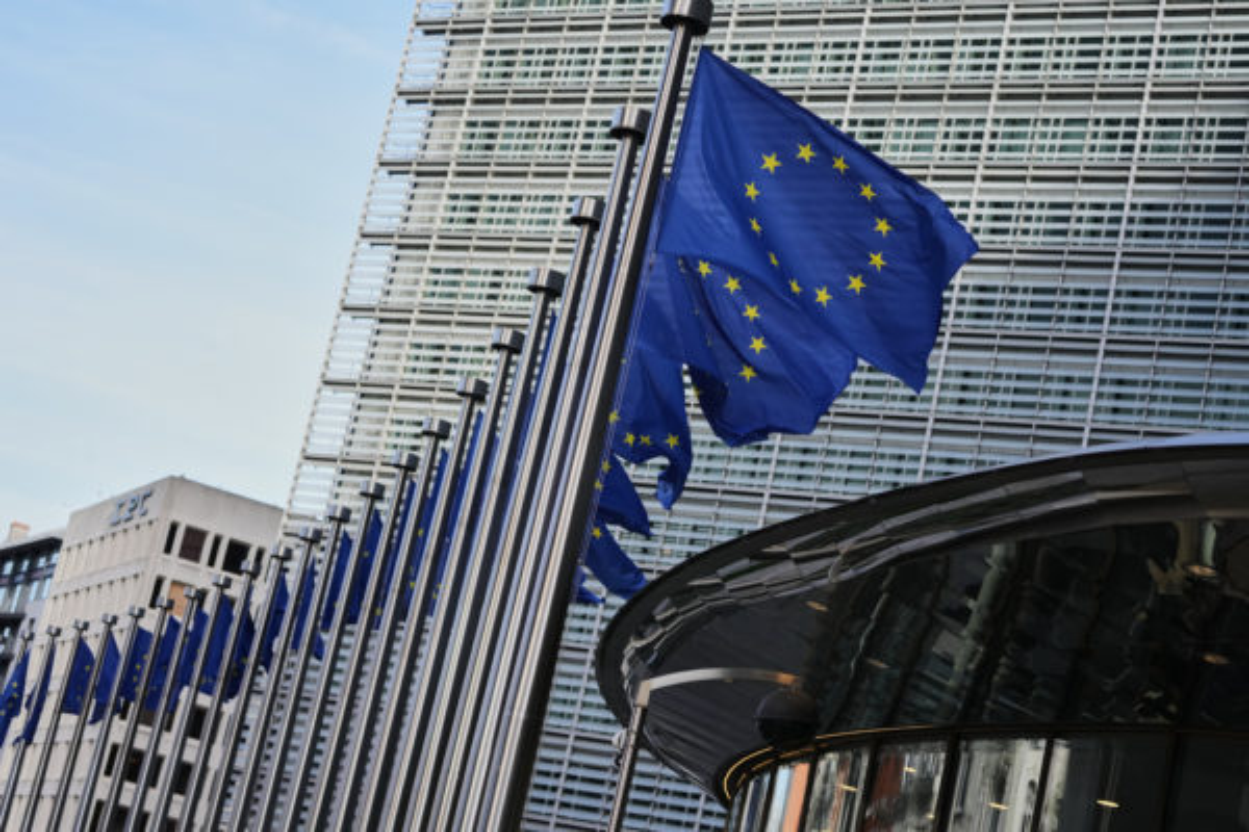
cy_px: 416
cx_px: 624
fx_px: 2428
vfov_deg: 19.5
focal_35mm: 70
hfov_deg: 28.8
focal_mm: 70
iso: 640
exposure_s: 1/3200
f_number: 2.8
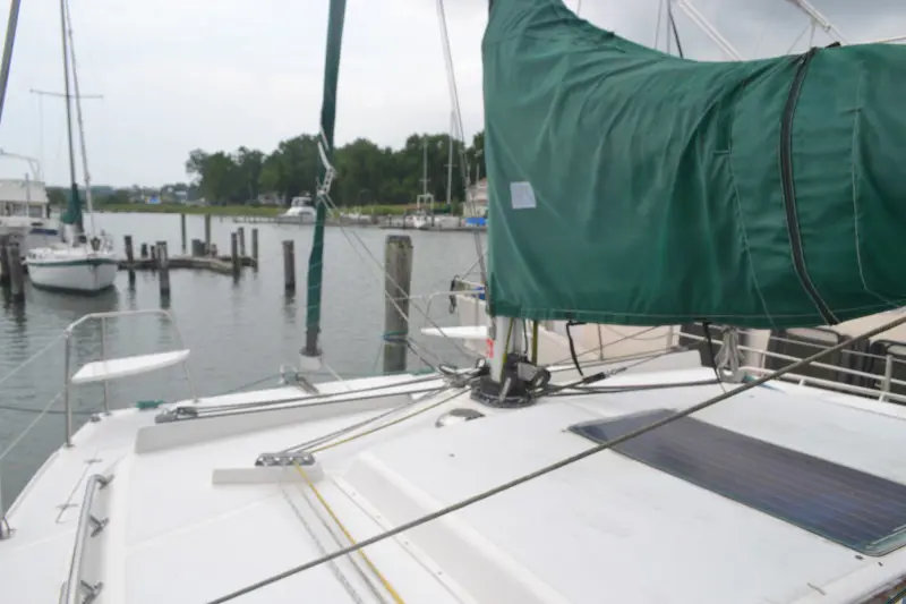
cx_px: 453
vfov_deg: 47.9
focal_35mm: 27
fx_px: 679
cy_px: 302
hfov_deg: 67.4
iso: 100
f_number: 8
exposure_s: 1/250
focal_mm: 18
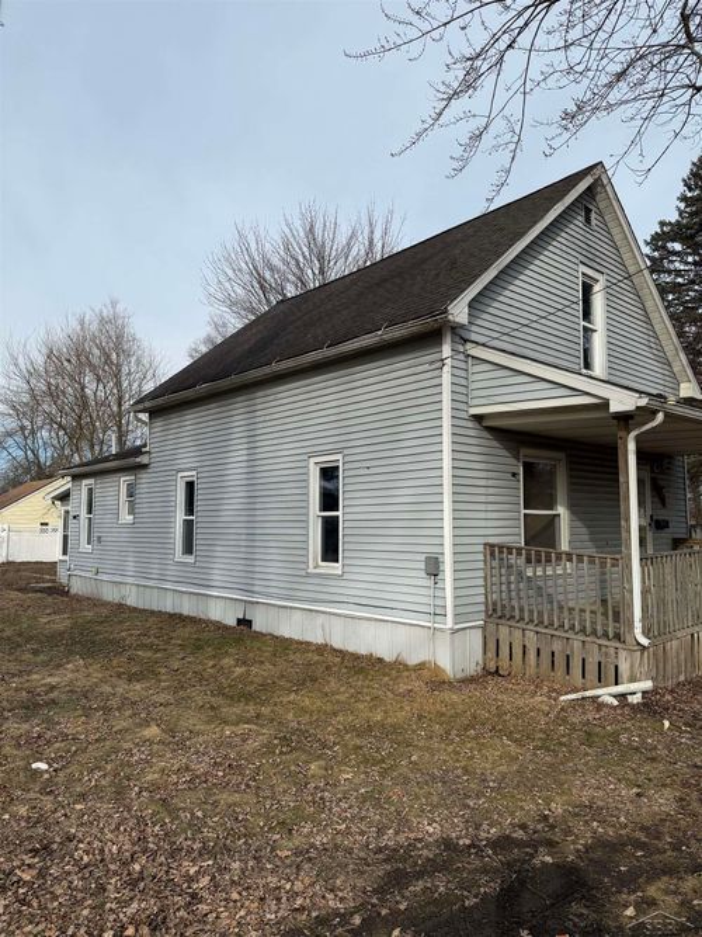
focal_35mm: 24
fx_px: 649
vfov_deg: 71.6
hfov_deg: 56.8
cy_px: 468
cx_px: 351
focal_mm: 6.76
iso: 80
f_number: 1.78
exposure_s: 1/4167
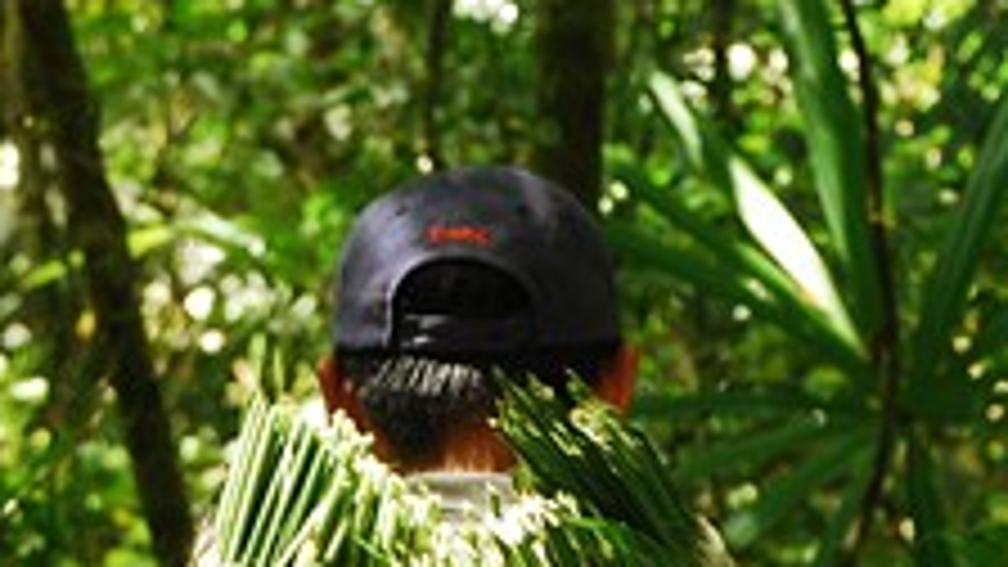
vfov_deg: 4.1
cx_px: 590
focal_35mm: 295
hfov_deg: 7.3
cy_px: 866
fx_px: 7885
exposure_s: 1/15
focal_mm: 70
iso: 160
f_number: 5.6
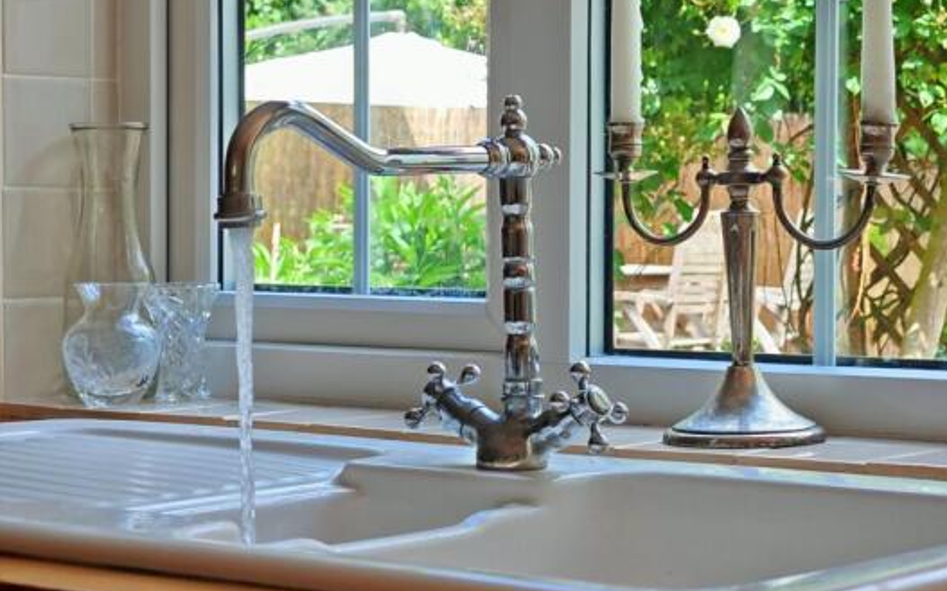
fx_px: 1754
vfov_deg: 19.1
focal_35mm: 68
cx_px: 434
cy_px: 213
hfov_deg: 30.2
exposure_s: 1/420
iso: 50
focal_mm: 7.62
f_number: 1.6
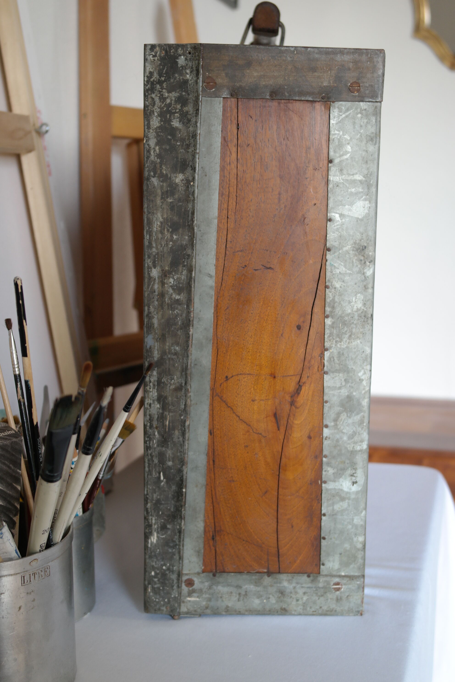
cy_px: 341
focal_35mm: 46
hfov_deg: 29.2
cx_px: 228
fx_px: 872
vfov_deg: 42.7
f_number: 4.5
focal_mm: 30
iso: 400
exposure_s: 1/50
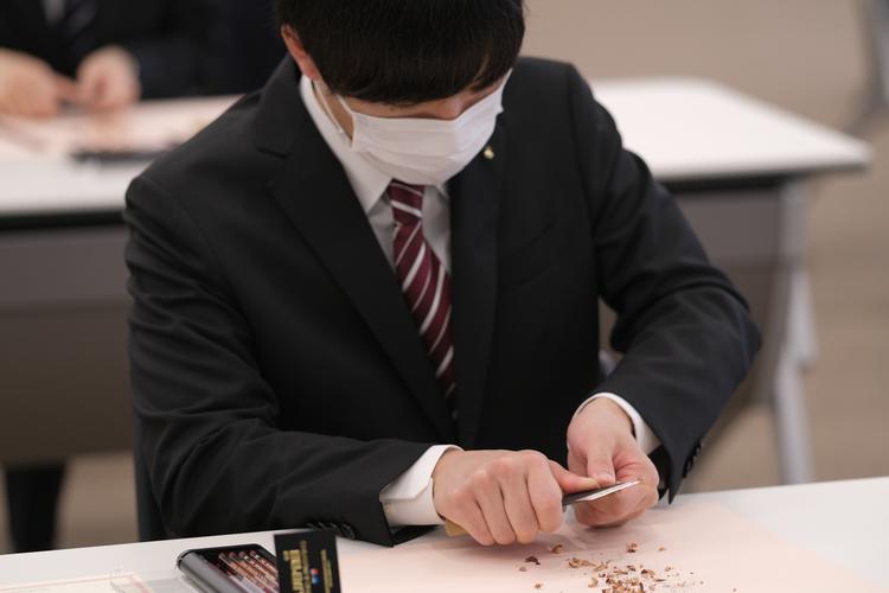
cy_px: 296
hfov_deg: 15.2
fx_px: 3333
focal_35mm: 135
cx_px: 444
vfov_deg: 10.2
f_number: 2
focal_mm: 90
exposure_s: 1/100
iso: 250
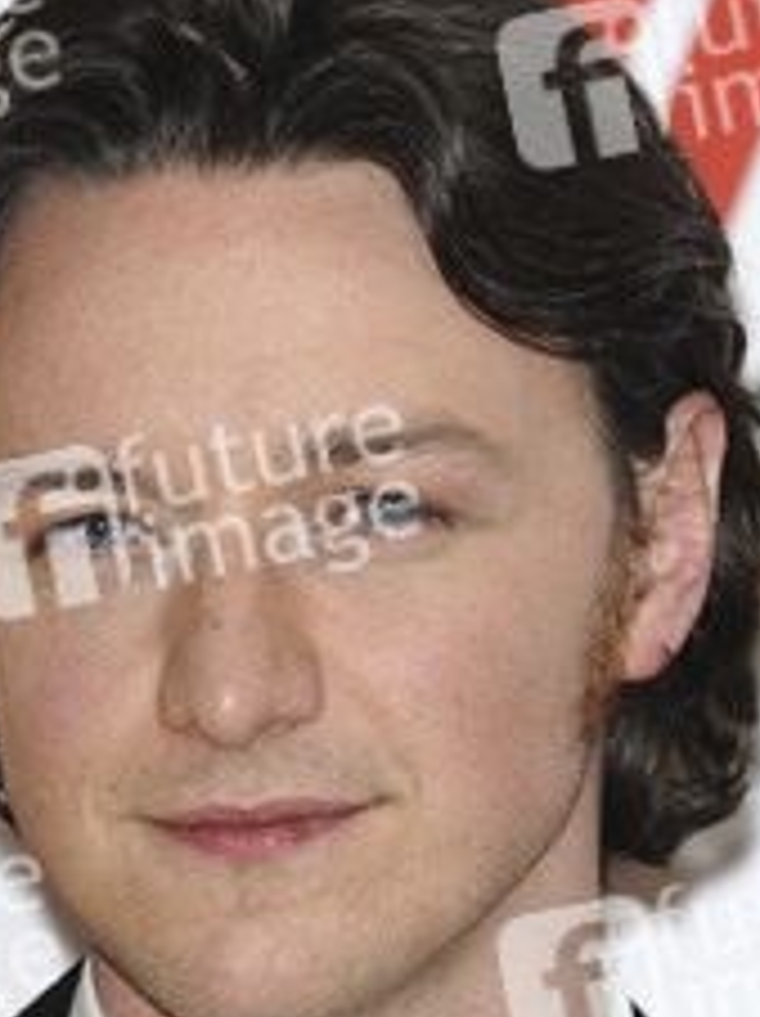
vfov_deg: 3.9
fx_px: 14987
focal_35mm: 511
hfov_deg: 2.9
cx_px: 322
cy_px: 738
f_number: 4
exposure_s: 1/200
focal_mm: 200
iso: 250
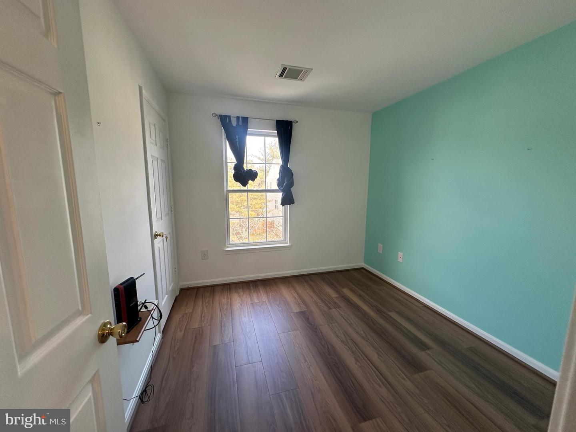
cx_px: 288
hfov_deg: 102.1
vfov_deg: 85.7
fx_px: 233
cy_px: 216
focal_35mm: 14
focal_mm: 2.22
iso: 125
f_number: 2.2
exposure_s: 1/120
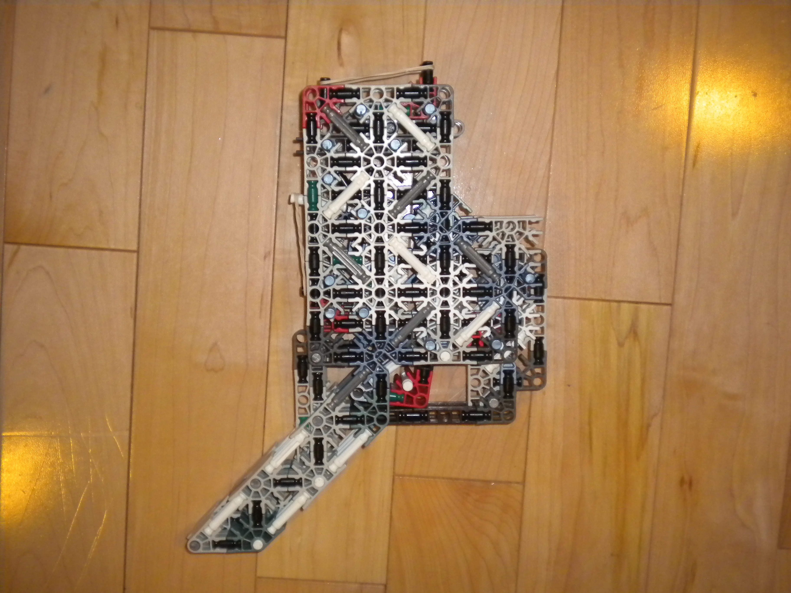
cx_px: 396
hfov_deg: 45.8
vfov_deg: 35.1
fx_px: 937
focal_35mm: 41
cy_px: 296
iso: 400
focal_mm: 7.4
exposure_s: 1/30
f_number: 3.5
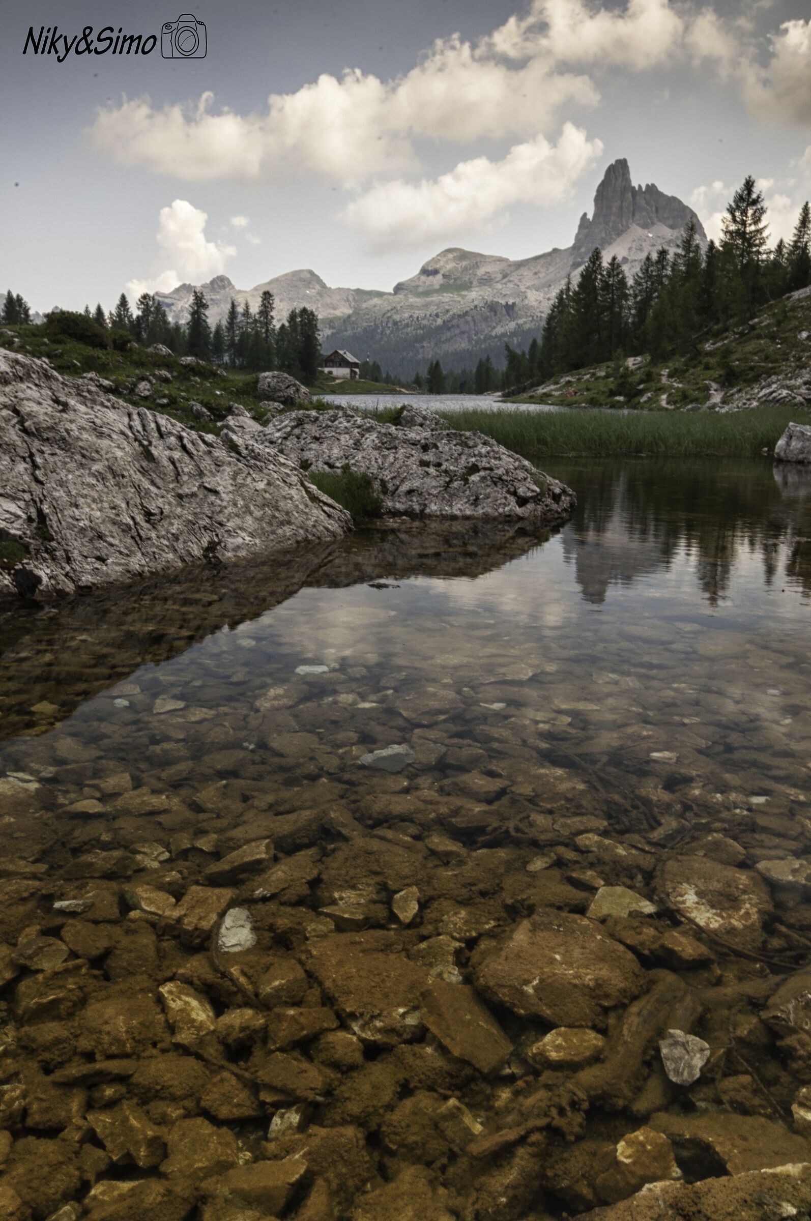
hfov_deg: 43.5
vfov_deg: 62.0
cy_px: 610
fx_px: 1016
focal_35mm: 30
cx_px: 406
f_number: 32
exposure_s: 1/6
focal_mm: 20
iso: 100
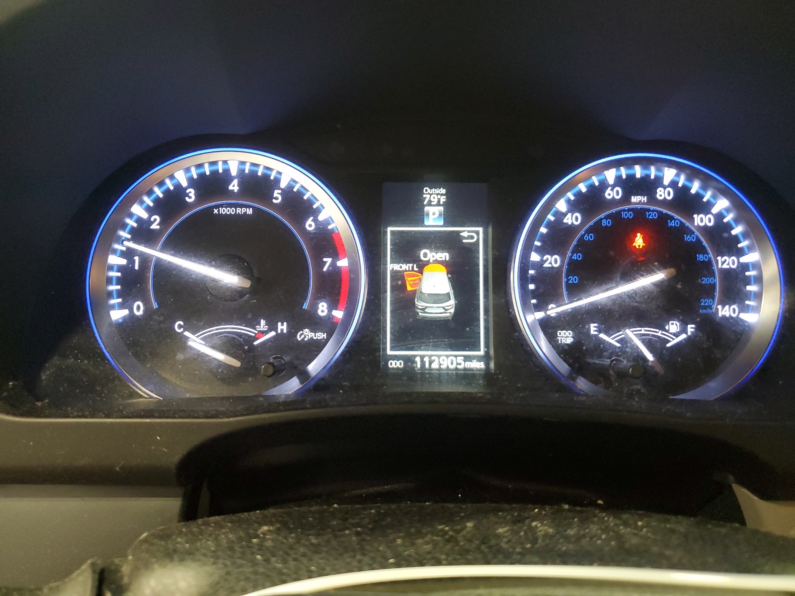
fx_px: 597
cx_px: 398
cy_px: 298
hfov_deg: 67.3
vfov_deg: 53.1
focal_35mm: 26
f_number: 1.5
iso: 367
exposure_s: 1/40
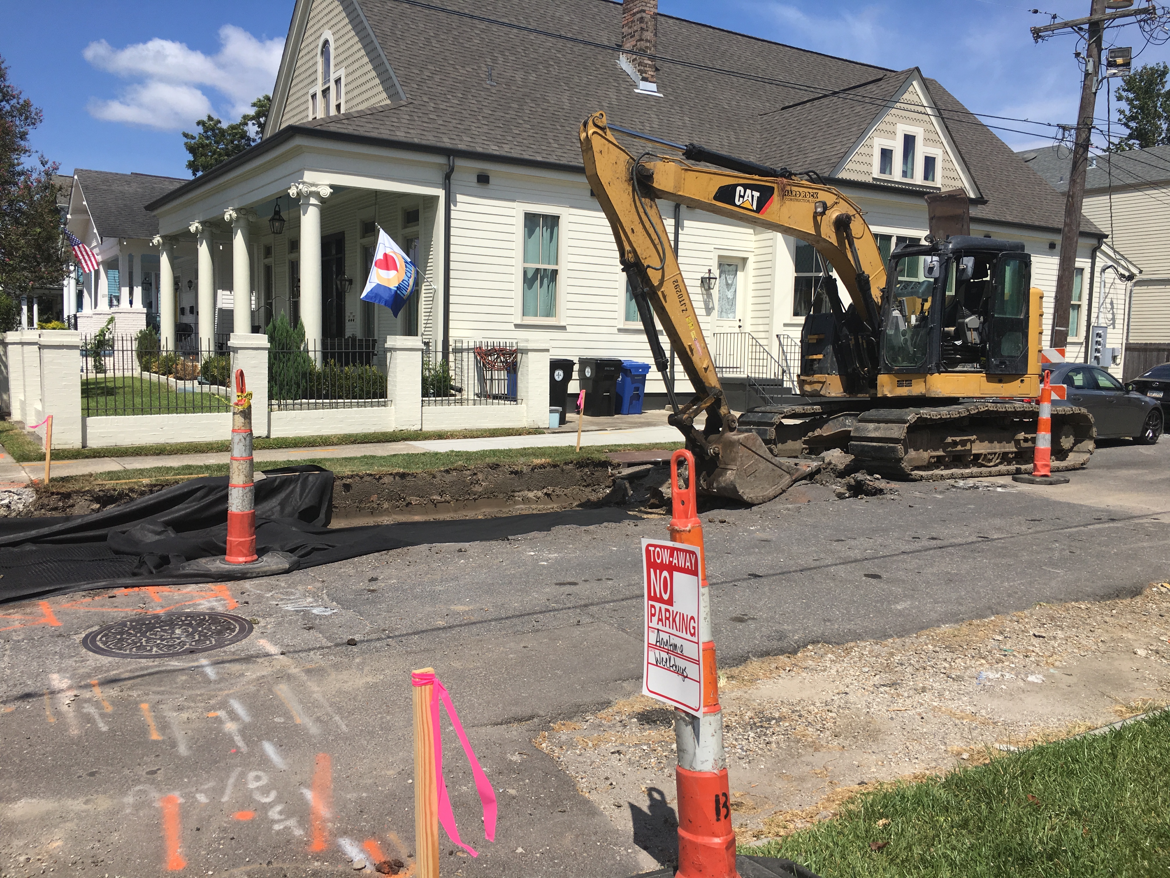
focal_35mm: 29
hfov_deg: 61.7
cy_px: 439
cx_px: 585
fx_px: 980
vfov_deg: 48.2
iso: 25
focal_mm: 4.15
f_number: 2.2
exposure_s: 1/2404
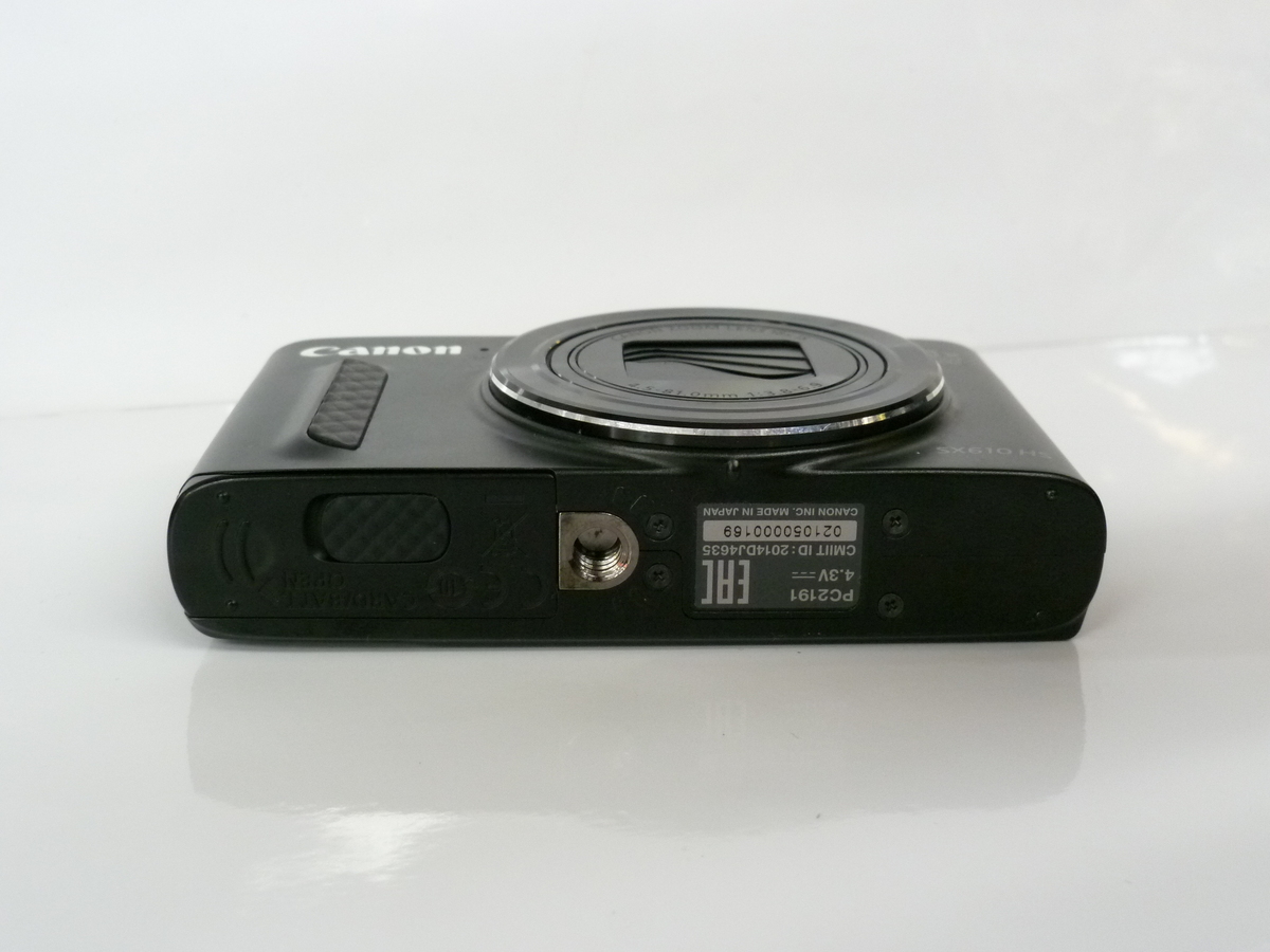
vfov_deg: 30.3
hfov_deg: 39.7
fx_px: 1761
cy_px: 476
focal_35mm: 48
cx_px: 635
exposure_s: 1/30
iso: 400
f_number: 3.5
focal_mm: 8.6
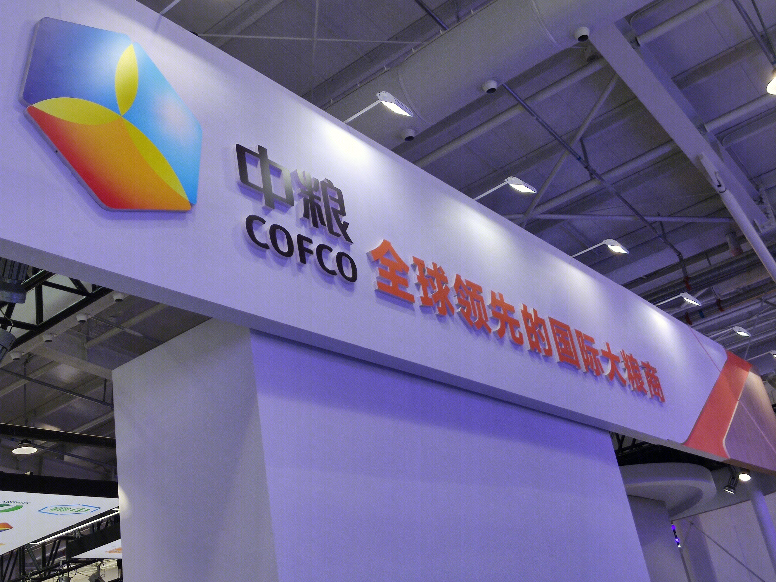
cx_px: 388
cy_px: 291
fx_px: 874
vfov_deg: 36.8
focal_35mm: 39
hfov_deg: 47.9
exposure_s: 1/217
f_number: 1.75
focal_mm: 4.75
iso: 112
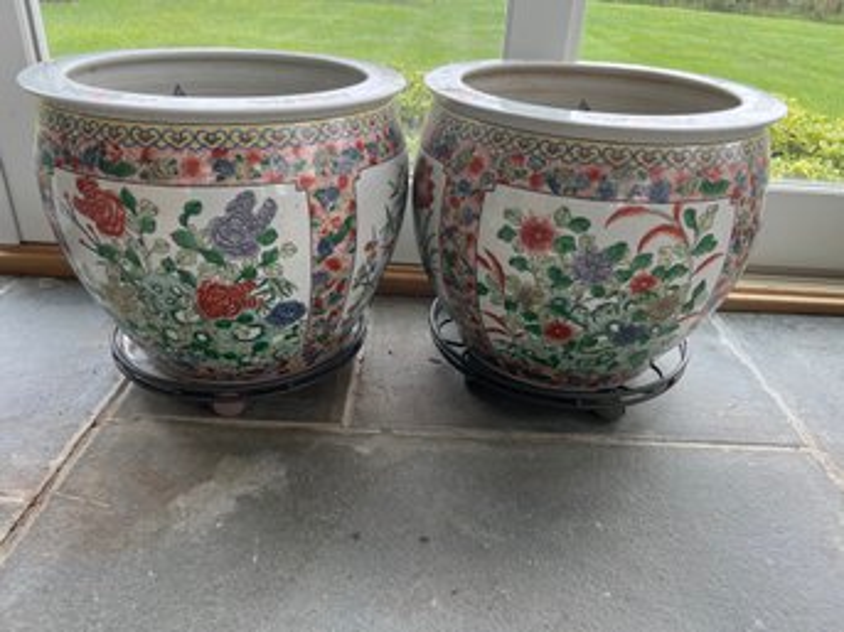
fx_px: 634
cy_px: 316
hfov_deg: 67.3
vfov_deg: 53.0
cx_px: 422
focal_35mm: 26
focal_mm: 5.7
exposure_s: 1/310
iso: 50
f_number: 1.5
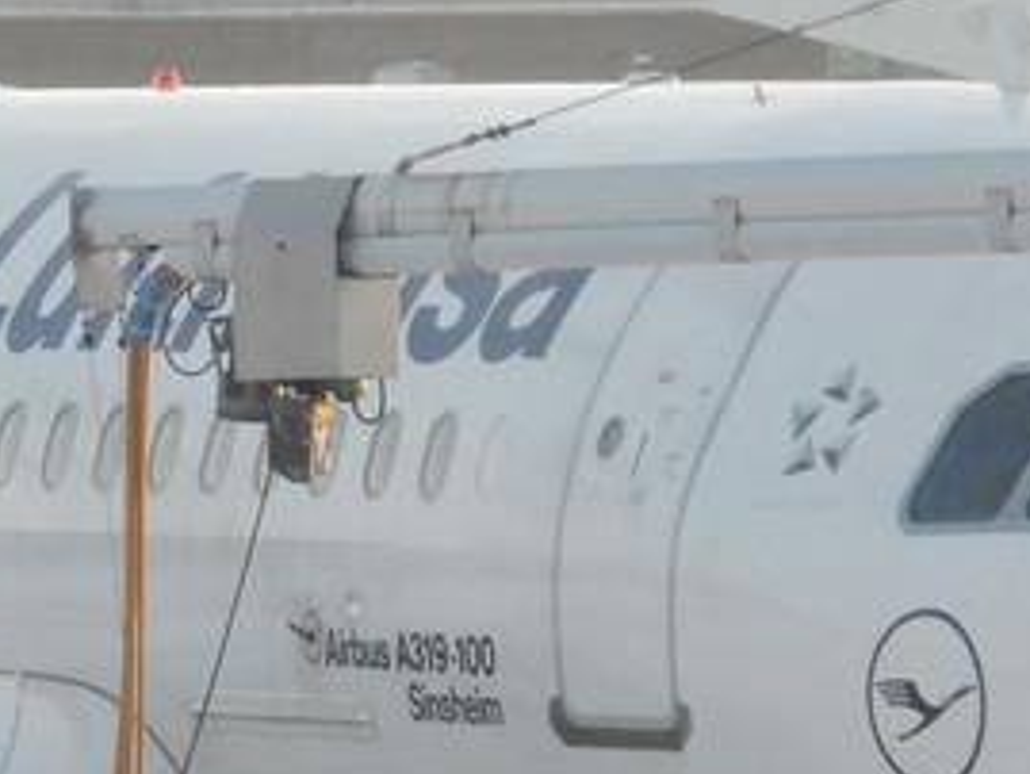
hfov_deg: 2.6
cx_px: -25
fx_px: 22803
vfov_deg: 1.9
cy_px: 138
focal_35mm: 766
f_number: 6.3
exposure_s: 1/125
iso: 400
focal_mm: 34.5
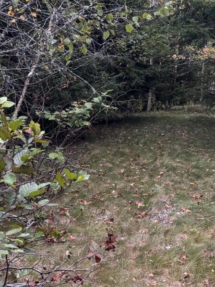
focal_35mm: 87
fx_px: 721
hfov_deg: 16.7
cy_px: 10
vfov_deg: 21.8
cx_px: 198
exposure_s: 1/121
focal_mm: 5.96
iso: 80
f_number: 1.6
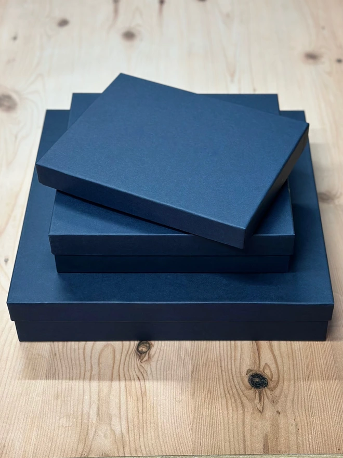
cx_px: 172
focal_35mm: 48
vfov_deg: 39.7
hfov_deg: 30.2
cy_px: 229
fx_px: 635
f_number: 1.78
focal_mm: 6.86
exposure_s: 1/100
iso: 125
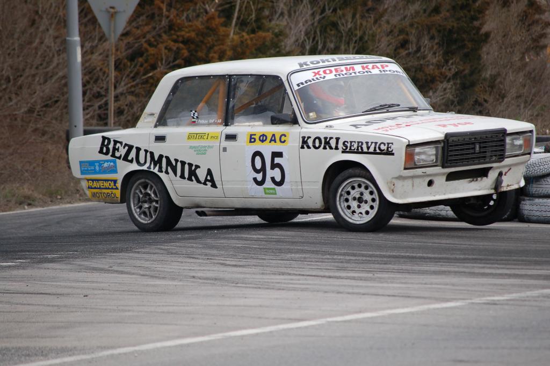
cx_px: 275
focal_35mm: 300
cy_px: 183
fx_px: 4580
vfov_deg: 4.6
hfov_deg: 6.9
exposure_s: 1/1000
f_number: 5.6
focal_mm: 200
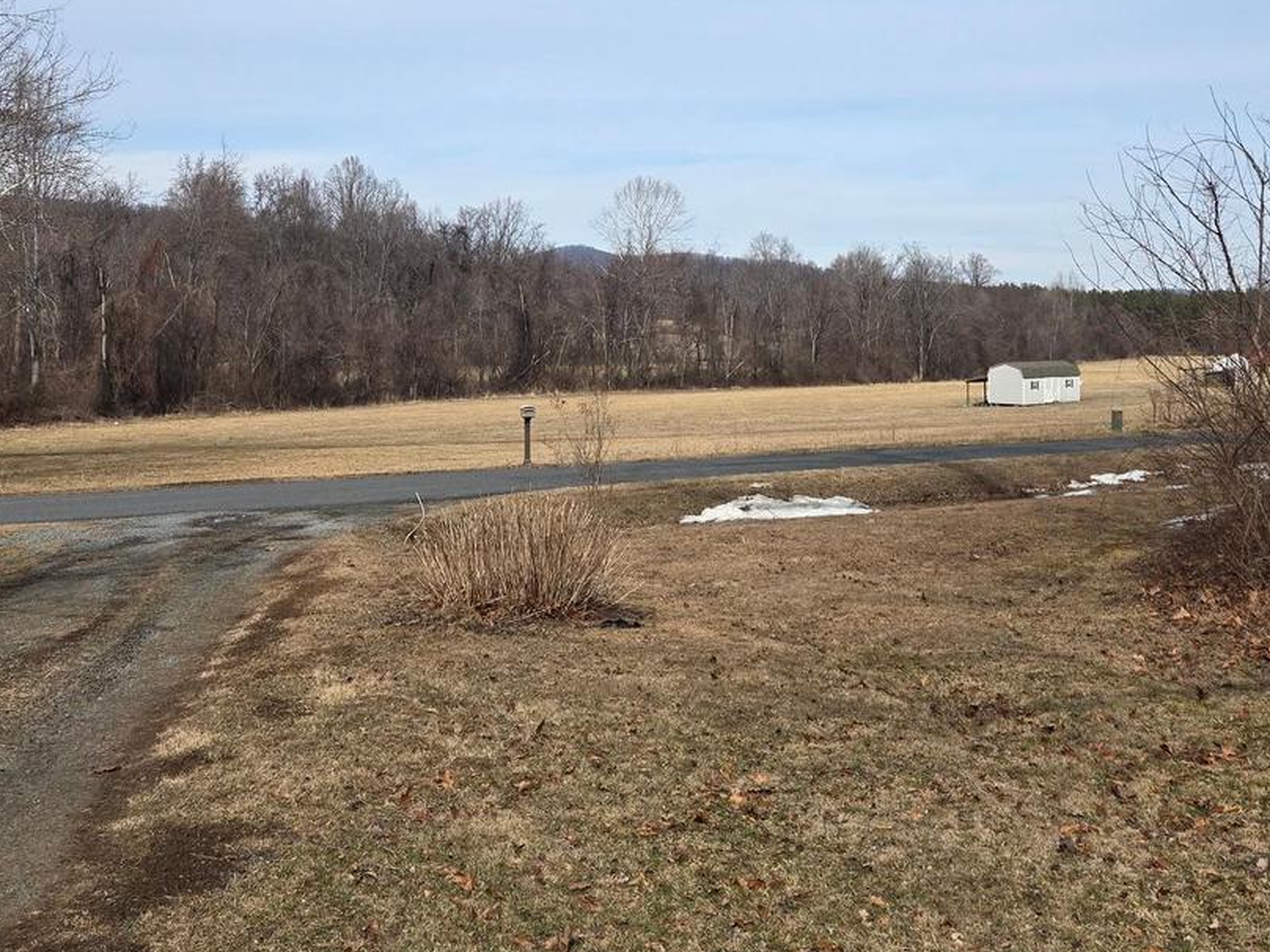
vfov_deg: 35.0
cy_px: 360
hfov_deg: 45.8
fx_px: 1504
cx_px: 644
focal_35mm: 41
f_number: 1.8
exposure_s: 1/2921
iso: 32
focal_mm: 5.4
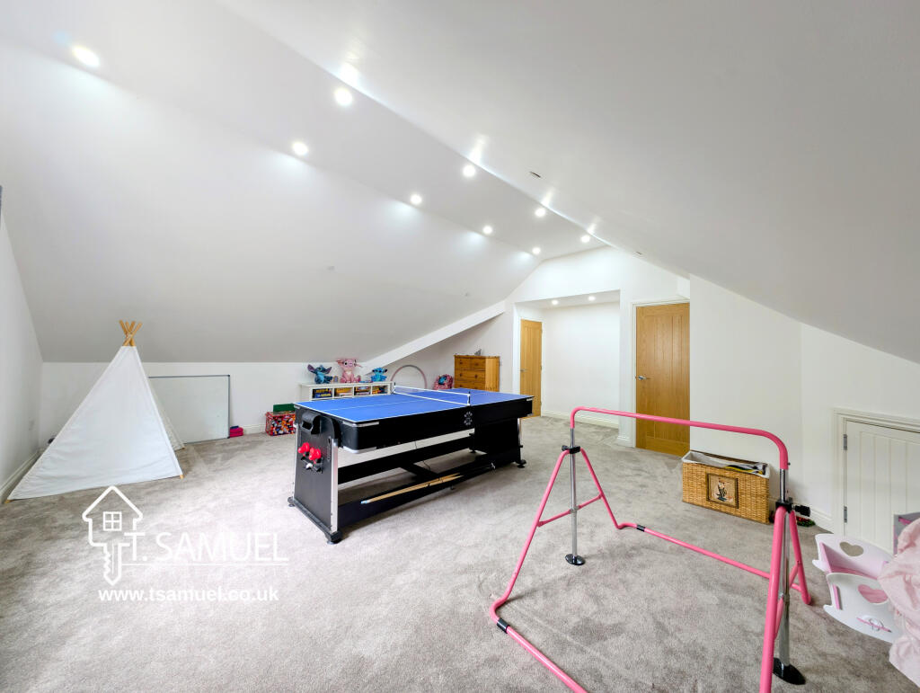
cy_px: 346
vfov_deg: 94.6
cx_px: 460
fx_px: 319
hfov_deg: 110.5
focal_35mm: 12
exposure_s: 1/15
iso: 53
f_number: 1.95
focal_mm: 2.23
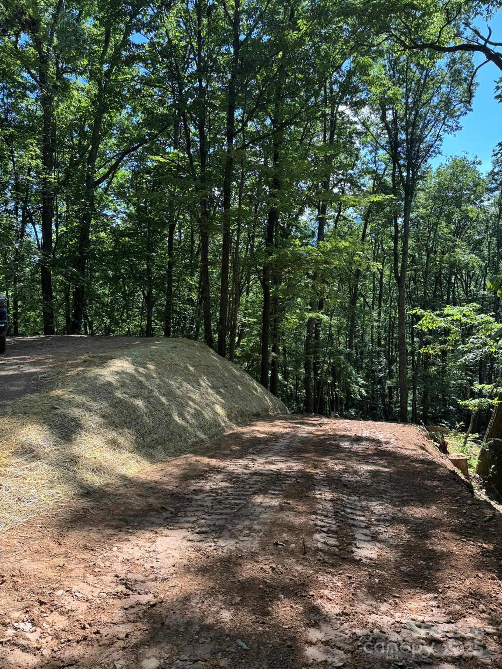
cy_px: 334
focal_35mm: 24
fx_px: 464
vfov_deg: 71.6
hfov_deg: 56.8
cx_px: 251
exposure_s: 1/671
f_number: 1.78
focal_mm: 6.76
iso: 80
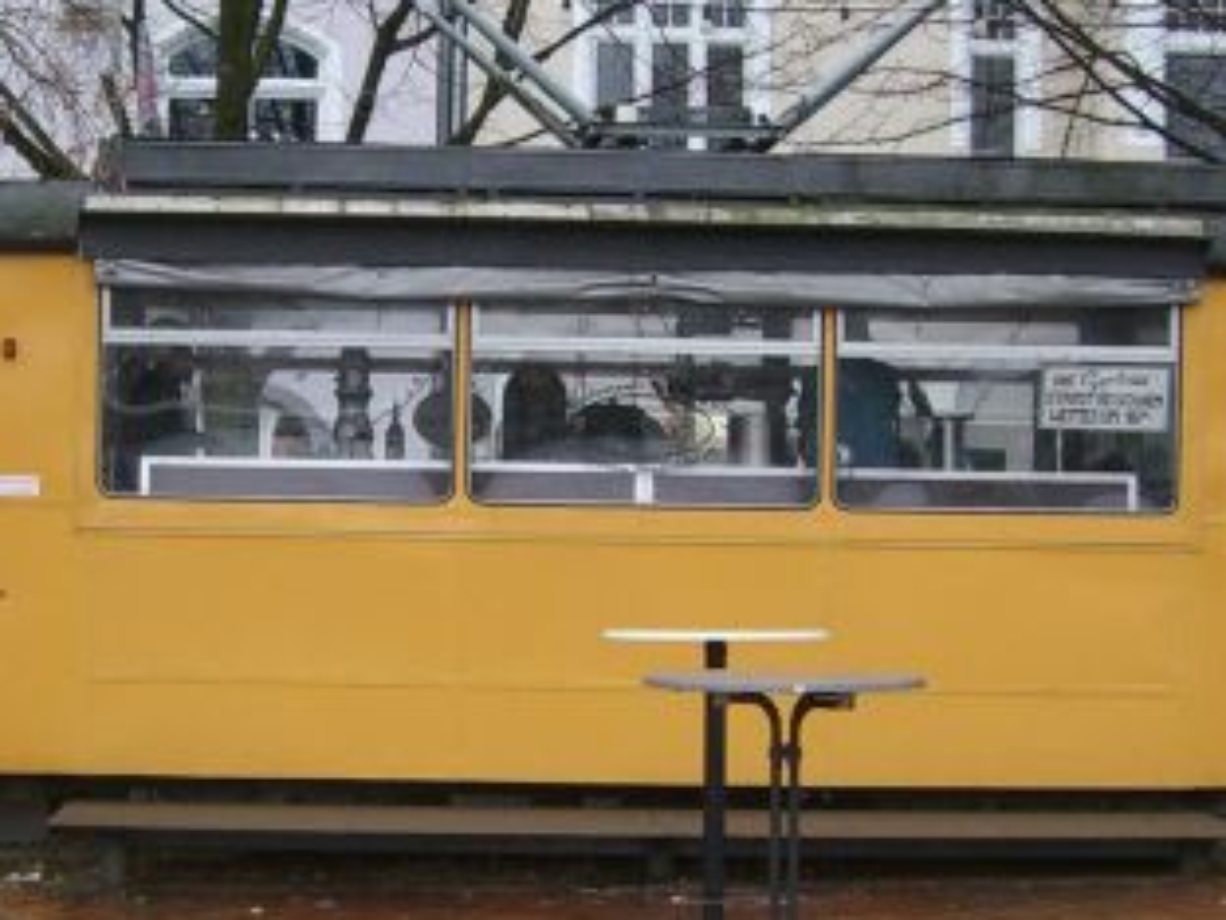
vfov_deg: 18.9
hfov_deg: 25.0
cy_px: 495
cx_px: 660
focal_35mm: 78
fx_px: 2763
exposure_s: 1/160
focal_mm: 6.2
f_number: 2.7
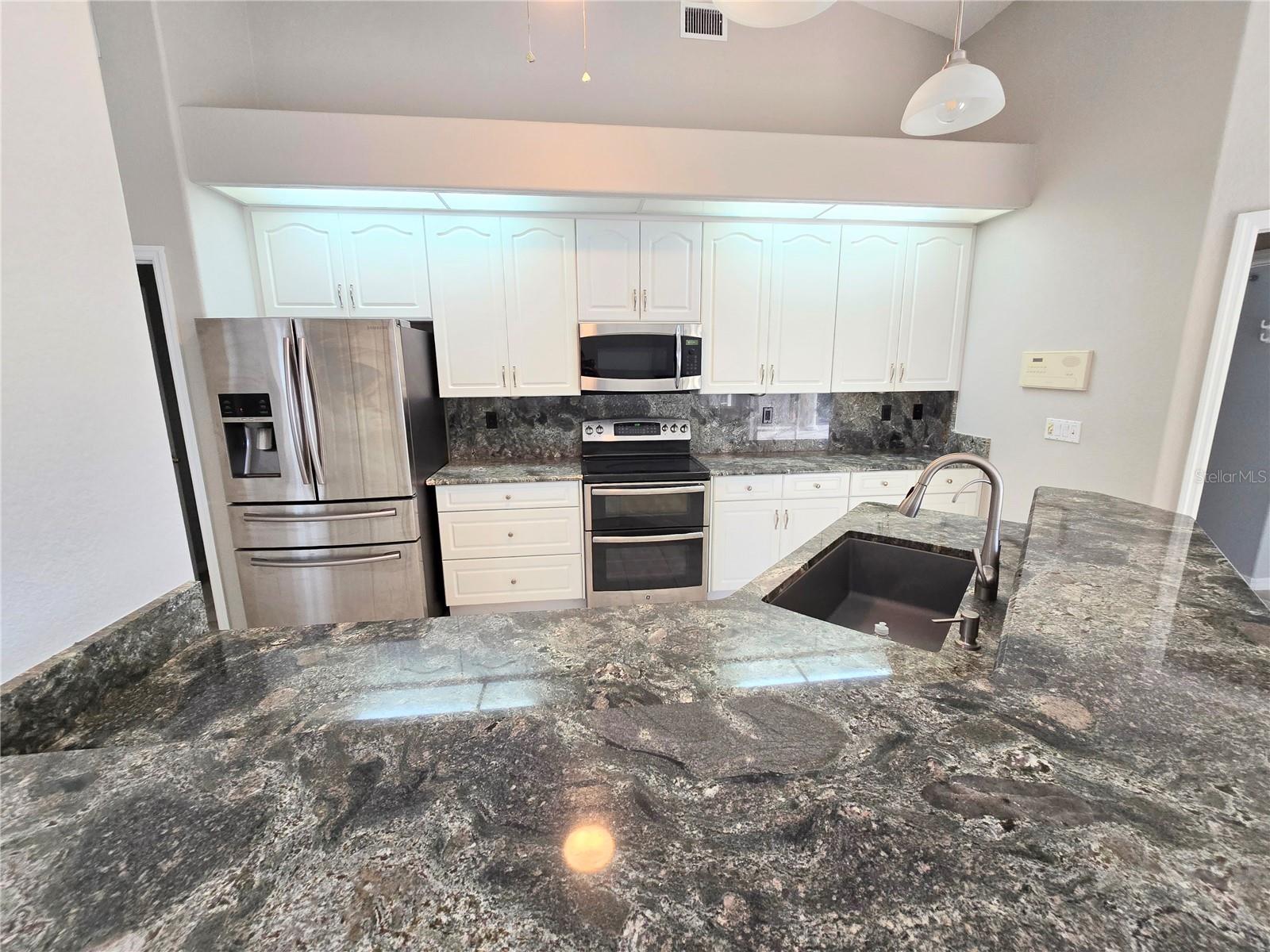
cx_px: 635
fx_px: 477
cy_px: 476
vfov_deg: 89.9
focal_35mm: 13
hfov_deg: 106.2
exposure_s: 1/60
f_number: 2.2
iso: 160
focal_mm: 2.2
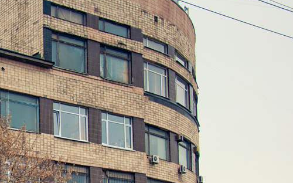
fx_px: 702
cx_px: -52
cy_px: 188
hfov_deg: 21.9
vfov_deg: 14.6
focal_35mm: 88
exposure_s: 1/250
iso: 200
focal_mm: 24
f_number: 4.5
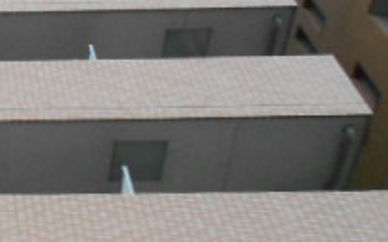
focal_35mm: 85
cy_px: 115
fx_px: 899
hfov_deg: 21.6
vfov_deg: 15.4
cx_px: -136
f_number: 3.2
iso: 560
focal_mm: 4.6
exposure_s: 1/25
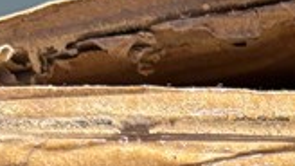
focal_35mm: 173
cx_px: 421
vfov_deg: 6.3
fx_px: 1352
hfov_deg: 12.0
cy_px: 530
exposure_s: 1/50
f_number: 1.6
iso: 200
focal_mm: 5.96
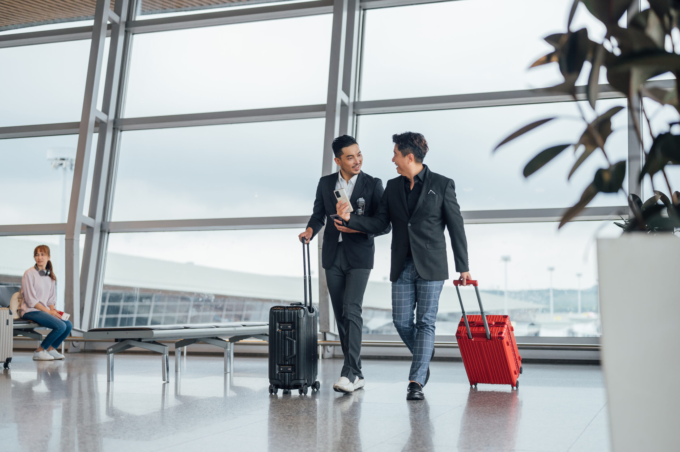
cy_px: 226
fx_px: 944
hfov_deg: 39.6
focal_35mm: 50
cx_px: 340
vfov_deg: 27.0
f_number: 2.2
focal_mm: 50
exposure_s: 1/500
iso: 500
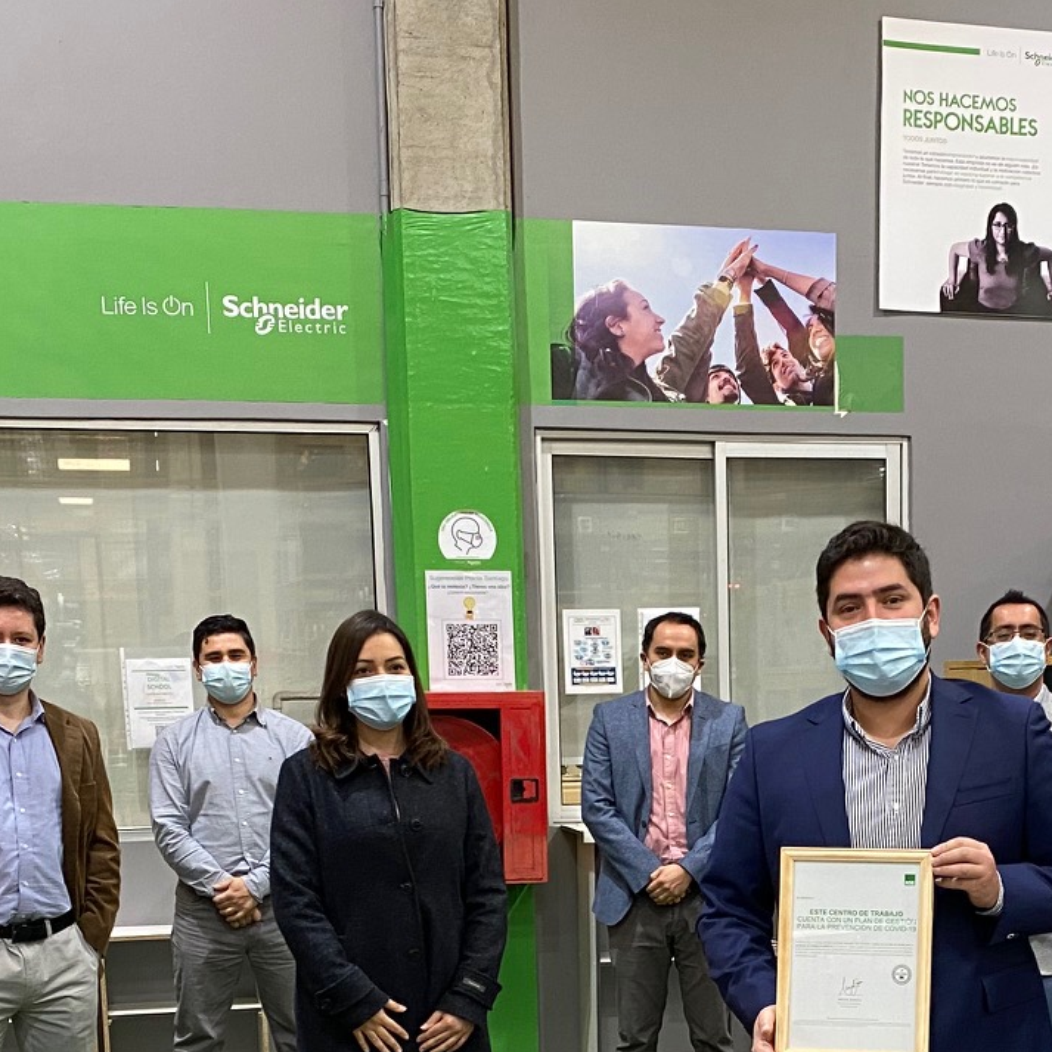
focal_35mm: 65
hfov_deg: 26.2
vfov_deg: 25.4
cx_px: 750
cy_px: 1018
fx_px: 2235
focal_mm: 4.25
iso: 100
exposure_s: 1/50
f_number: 1.8
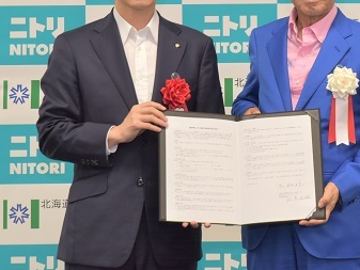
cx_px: 231
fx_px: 1311
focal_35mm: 126
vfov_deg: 11.7
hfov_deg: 15.6
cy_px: 52
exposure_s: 1/80
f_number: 9
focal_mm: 70
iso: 800
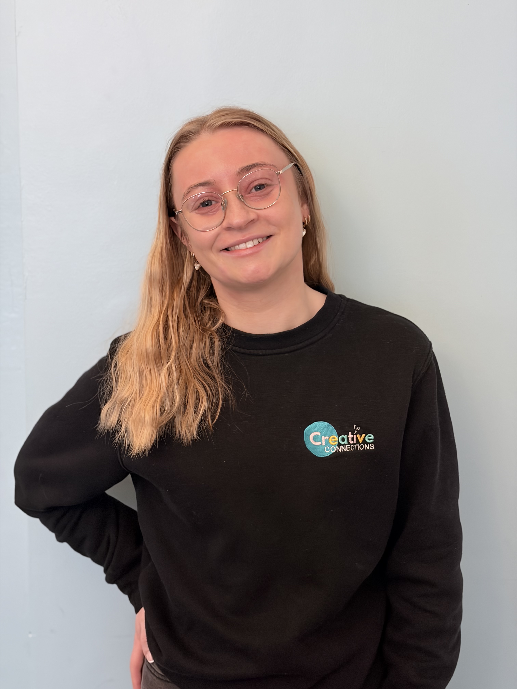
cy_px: 344
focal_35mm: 52
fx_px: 1036
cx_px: 258
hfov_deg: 28.0
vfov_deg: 36.8
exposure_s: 1/50
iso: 125
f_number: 1.6
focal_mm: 5.96
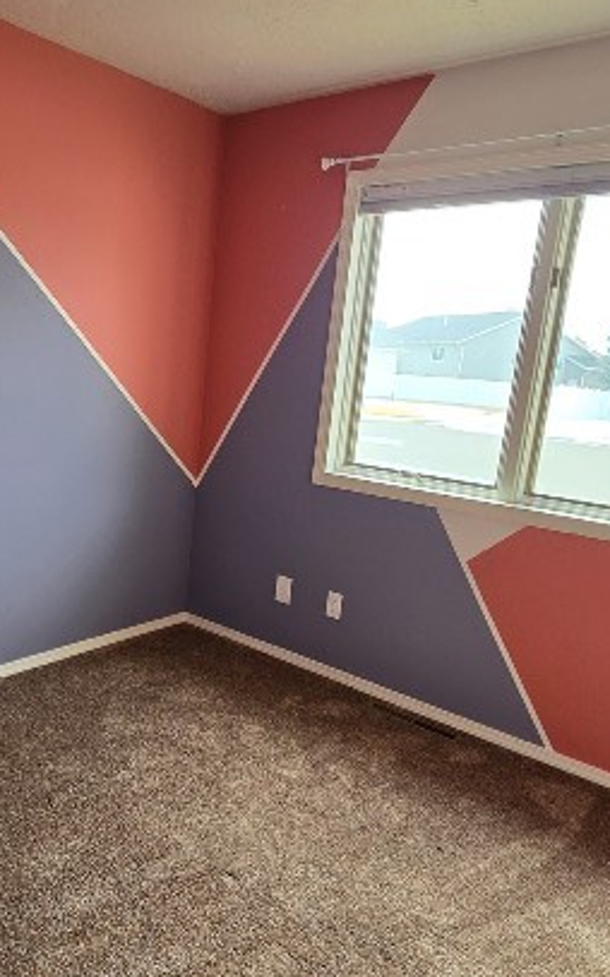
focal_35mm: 26
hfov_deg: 46.0
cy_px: 511
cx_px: 156
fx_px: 692
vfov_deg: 70.4
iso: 64
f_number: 2.2
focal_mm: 2.2
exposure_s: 1/60
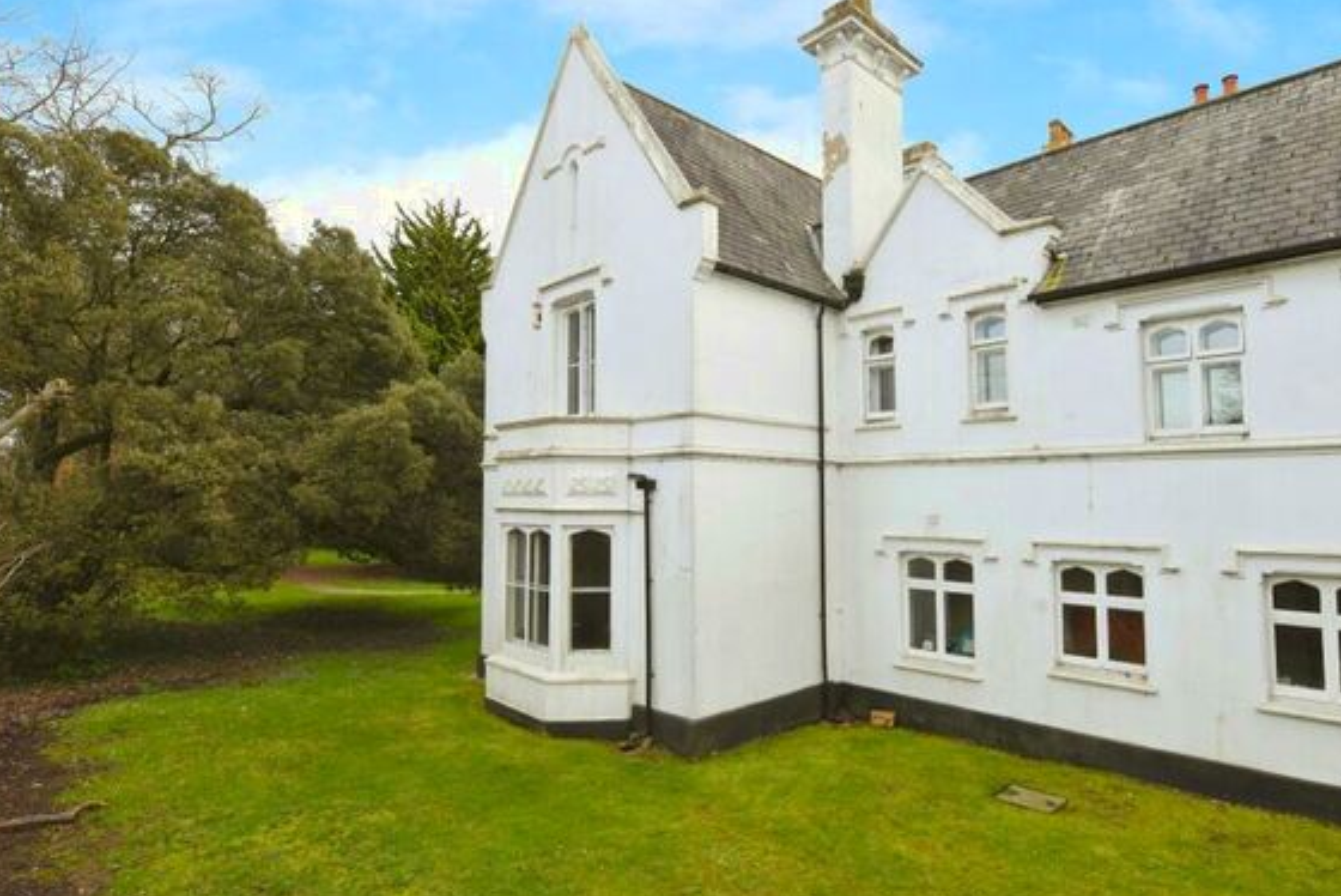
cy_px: 432
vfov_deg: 62.0
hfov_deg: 83.3
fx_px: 745
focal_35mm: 20
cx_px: 773
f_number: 10
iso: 400
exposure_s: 1/200
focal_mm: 16
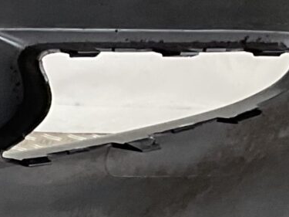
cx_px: -631
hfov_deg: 8.2
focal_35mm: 198
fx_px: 1653
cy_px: 457
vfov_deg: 7.2
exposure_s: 1/120
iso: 32
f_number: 1.8
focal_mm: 3
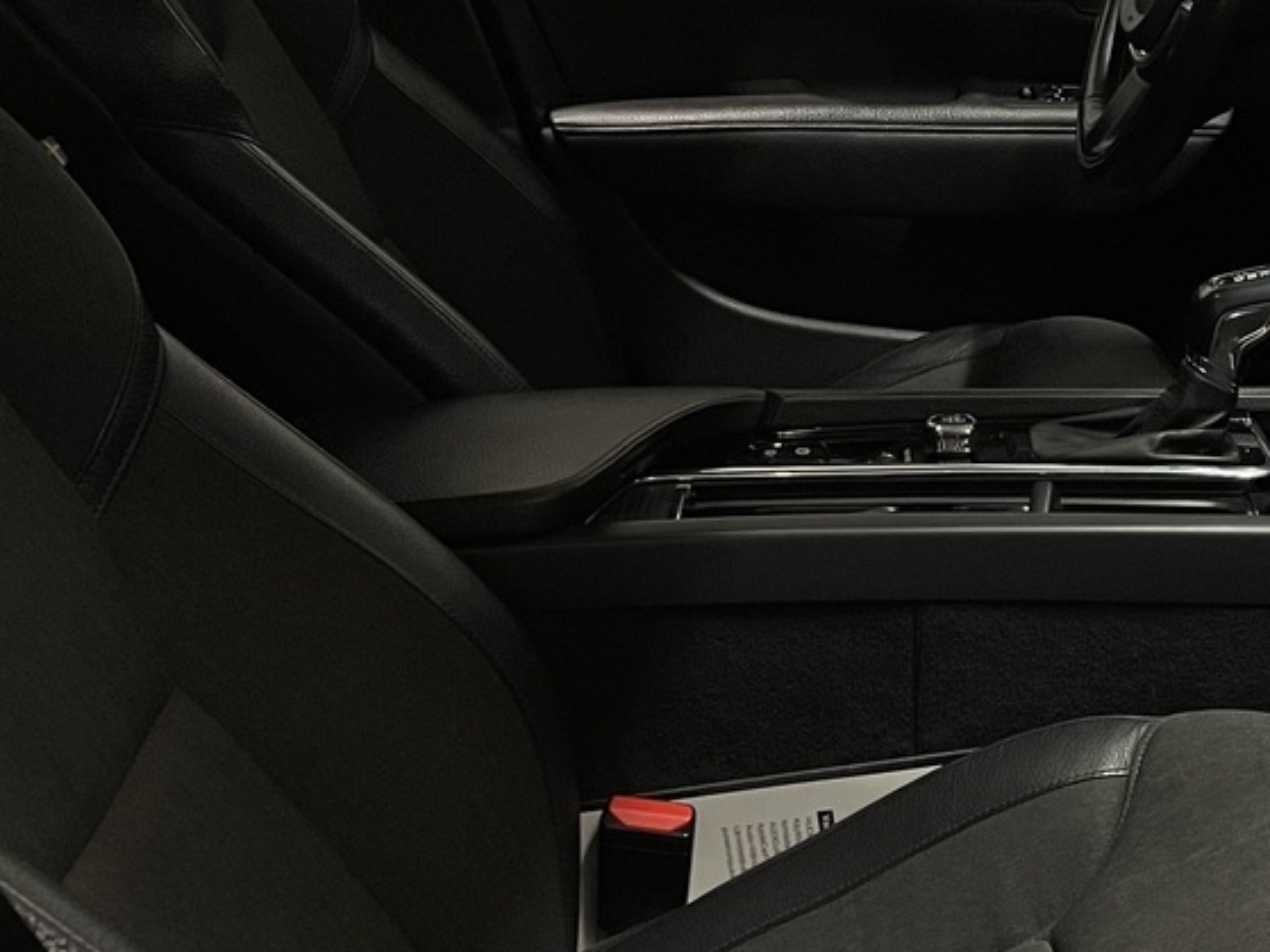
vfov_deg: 21.7
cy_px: 752
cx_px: 900
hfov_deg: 28.7
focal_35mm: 67
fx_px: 2458
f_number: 1.6
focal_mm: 4.2
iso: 160
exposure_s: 1/60
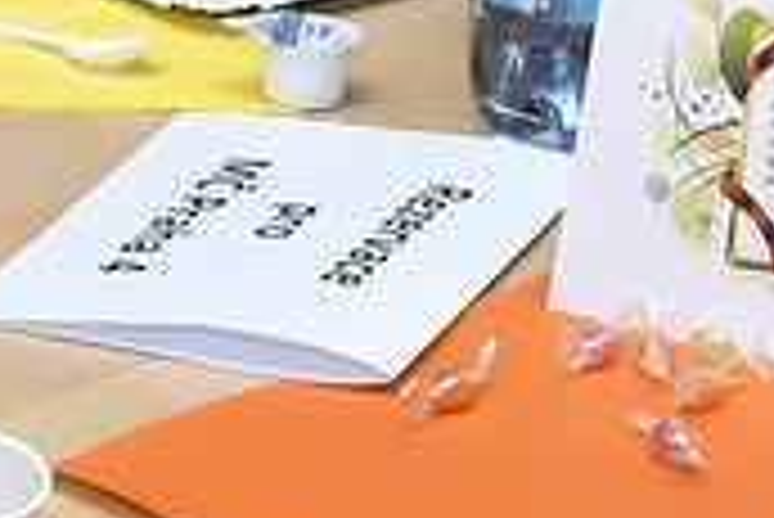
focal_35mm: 282
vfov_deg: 4.8
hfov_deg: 7.3
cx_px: 279
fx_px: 6078
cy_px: -446
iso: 1600
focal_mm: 27
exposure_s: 1/200
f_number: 6.3
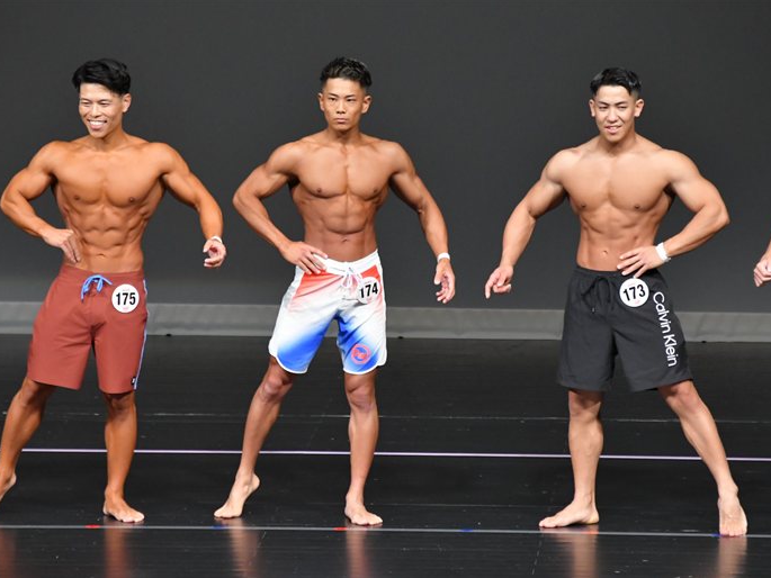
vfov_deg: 4.0
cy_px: 289
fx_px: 8354
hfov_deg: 5.3
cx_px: 387
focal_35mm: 375
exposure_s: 1/400
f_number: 5.6
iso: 4000
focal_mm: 230
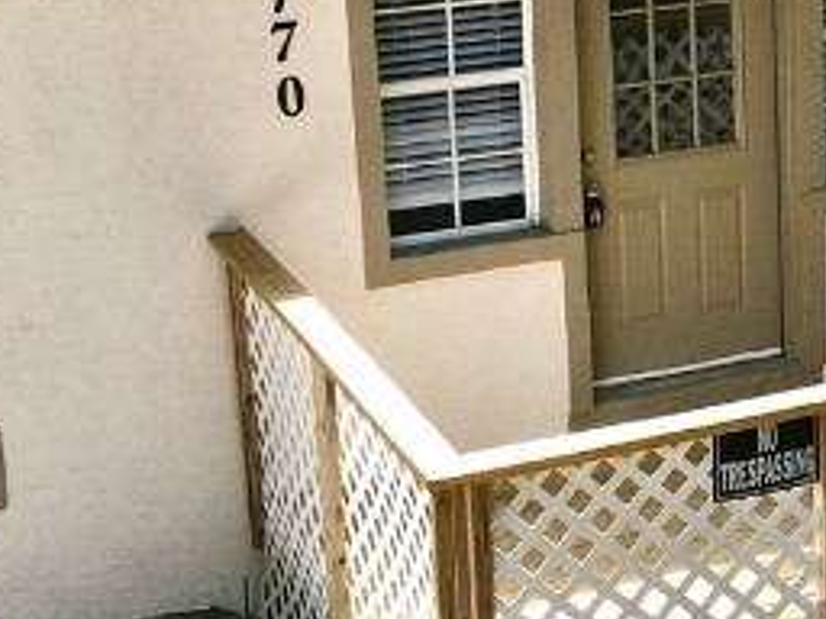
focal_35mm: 96
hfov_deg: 20.0
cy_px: 132
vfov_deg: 15.3
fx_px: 2291
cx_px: 778
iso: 100
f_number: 2.8
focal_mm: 4.5
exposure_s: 1/200
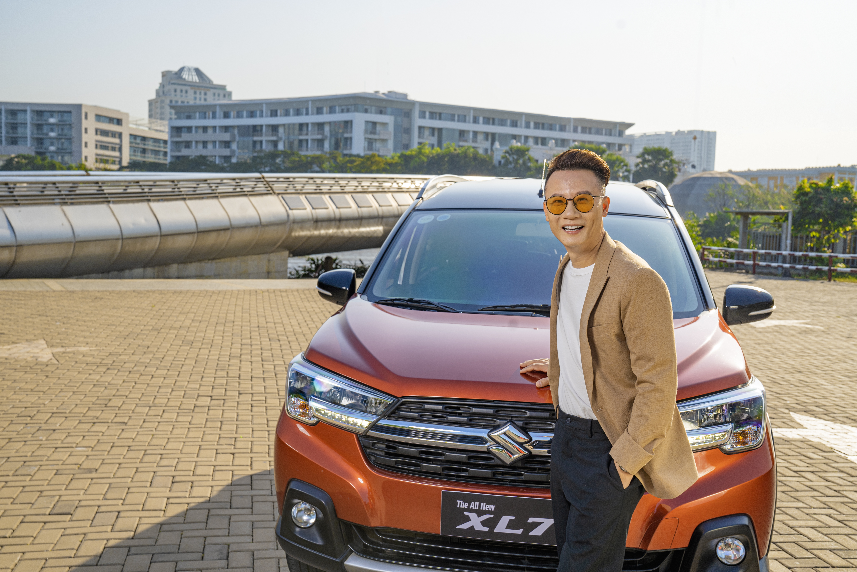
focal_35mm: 42
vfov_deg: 31.9
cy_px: 286
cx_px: 428
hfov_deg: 46.4
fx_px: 1000
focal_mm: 42
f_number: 7.1
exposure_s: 1/125
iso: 100
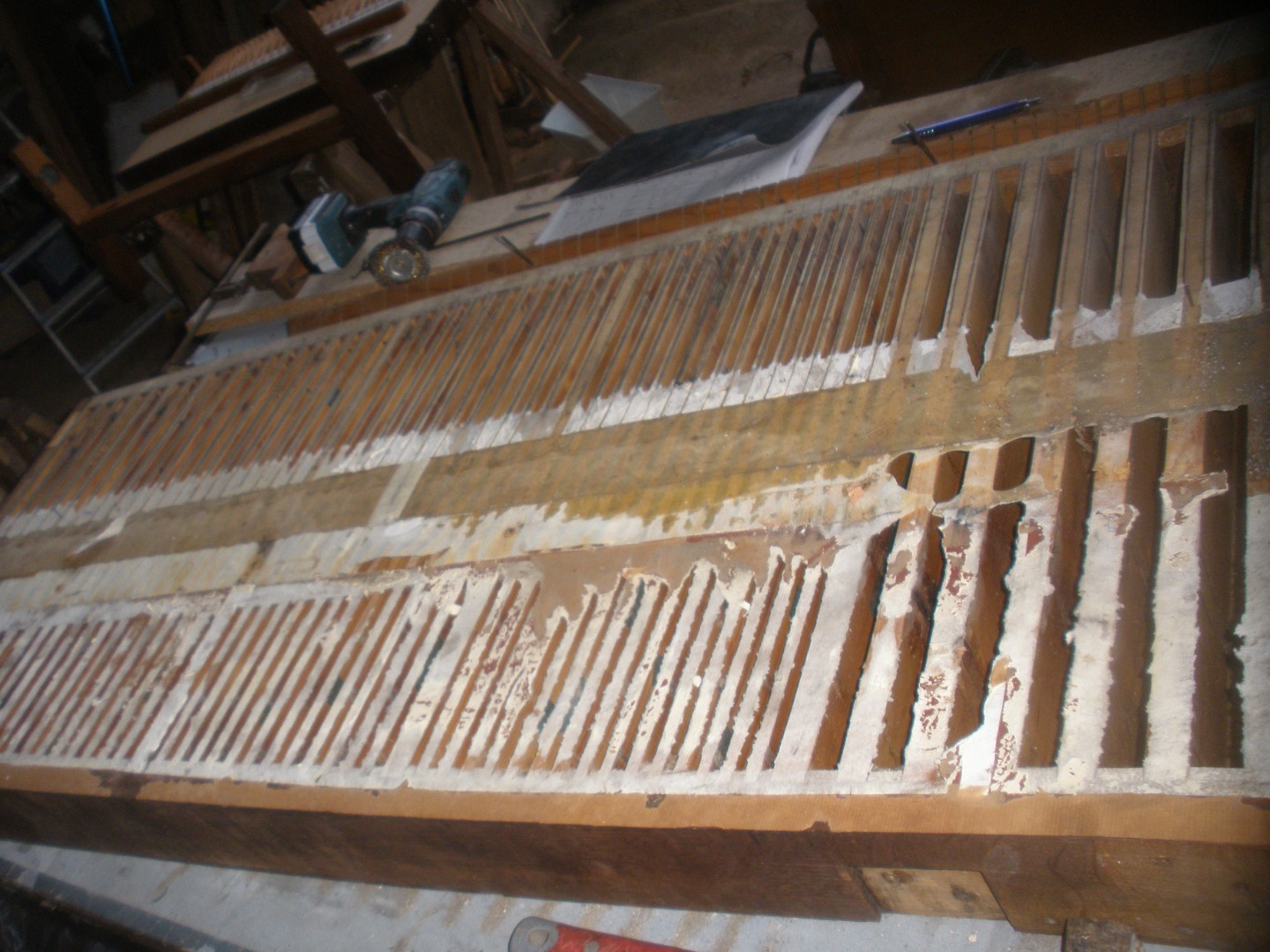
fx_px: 1321
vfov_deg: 39.7
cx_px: 635
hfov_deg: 51.4
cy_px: 476
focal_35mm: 36
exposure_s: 1/30
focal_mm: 6.3
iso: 160
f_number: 3.5
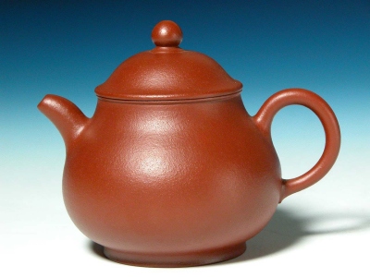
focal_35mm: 134
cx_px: 185
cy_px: 138
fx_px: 1432
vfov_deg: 11.1
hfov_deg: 14.7
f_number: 7.7
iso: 400
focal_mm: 34.7
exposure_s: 1/3.9
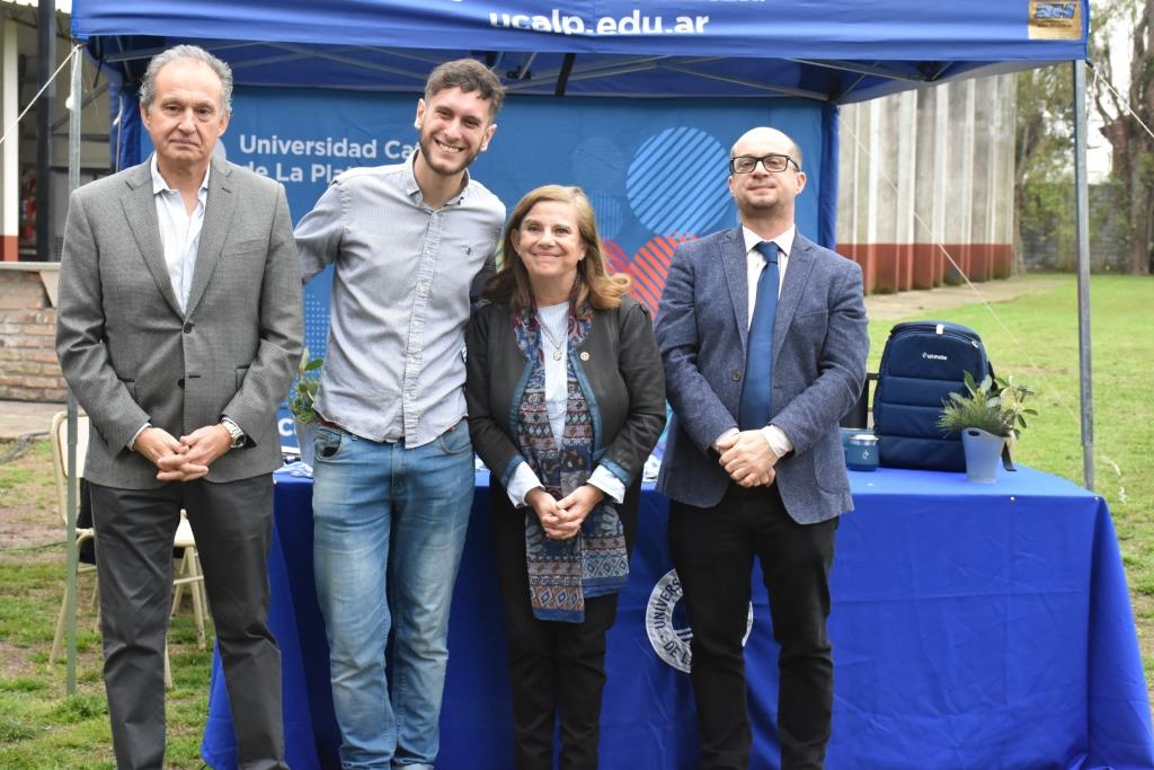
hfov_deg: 28.1
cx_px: 577
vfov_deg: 18.9
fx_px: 2308
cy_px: 385
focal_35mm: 72
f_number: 8
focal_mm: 48
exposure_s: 1/250
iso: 2000
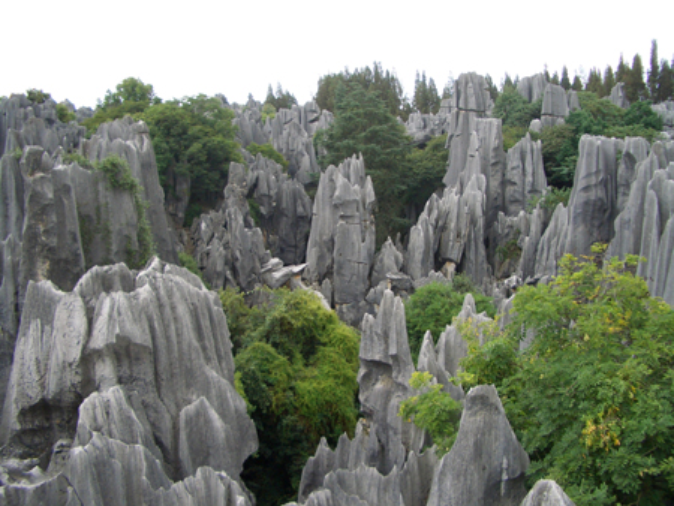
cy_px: 253
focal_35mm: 35
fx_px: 682
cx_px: 337
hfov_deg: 52.6
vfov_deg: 40.7
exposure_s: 1/160
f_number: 2.6
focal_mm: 5.8
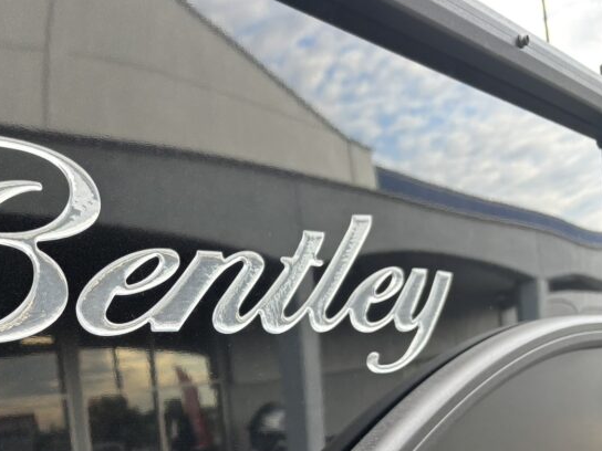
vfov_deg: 27.9
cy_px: 371
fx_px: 887
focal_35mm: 51
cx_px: 81
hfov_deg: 35.7
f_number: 1.6
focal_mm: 5.96
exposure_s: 1/121
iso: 32
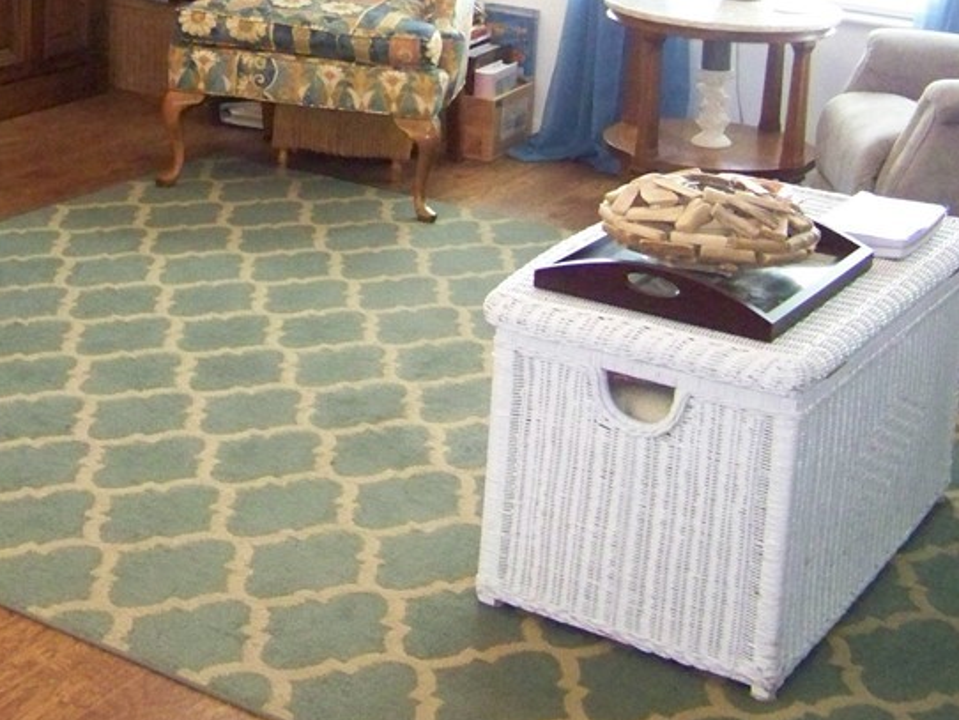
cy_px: 55
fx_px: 1885
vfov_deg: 21.1
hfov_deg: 27.5
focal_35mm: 68
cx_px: 85
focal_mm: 5.85
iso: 640
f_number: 2.8
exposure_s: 1/30
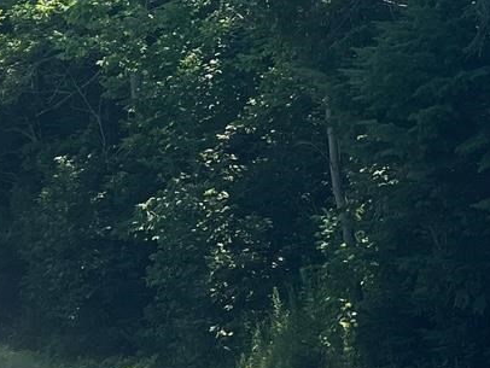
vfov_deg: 11.2
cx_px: 273
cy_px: -112
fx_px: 1827
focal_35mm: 129
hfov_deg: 15.3
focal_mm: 5.7
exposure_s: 1/2994
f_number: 1.5
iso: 50
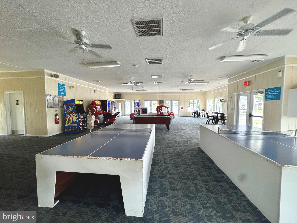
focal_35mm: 14
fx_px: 120
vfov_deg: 85.7
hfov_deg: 102.1
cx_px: 148
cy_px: 112
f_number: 2.2
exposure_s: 1/60
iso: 320
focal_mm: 2.22
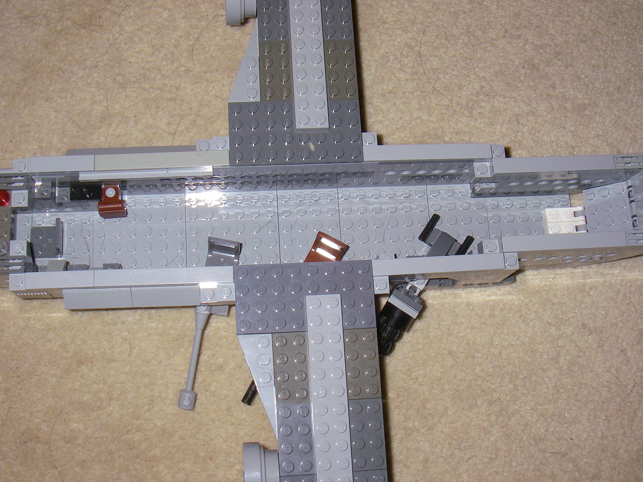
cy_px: 234
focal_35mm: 44
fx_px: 817
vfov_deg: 32.9
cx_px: 315
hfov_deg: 42.9
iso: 64
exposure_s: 1/40
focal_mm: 6.3
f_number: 6.6
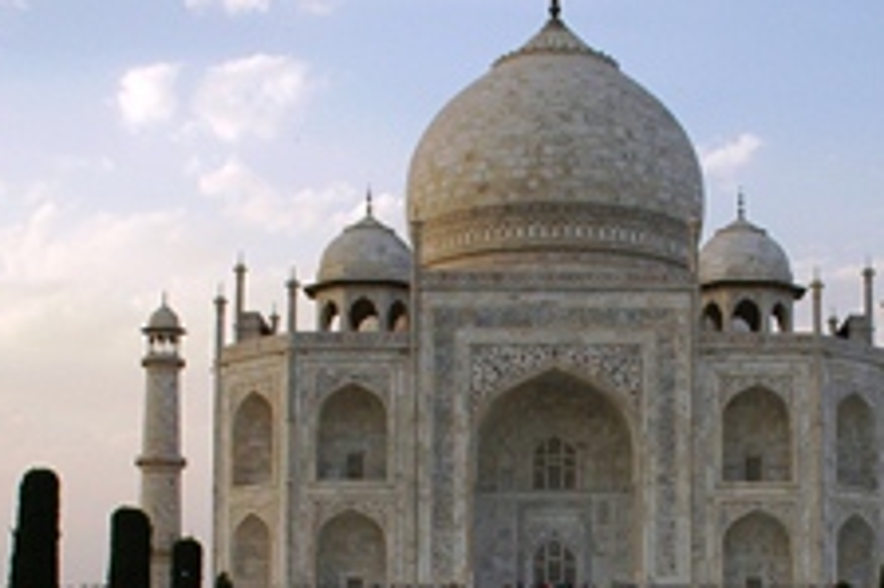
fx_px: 1889
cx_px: 576
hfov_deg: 26.2
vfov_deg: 17.4
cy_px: 549
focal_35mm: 77
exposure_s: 1/125
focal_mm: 18
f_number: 9
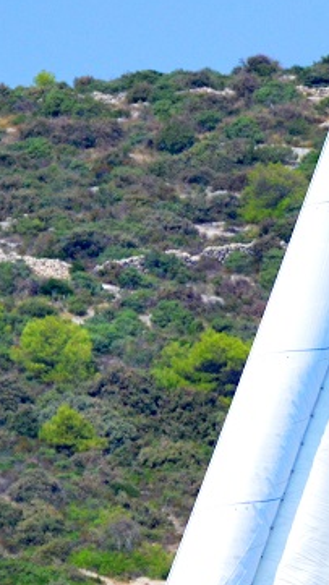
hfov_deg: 1.3
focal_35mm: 912
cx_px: 466
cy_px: 359
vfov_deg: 2.4
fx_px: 14147
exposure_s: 1/8000
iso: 1800
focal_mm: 210
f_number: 5.3
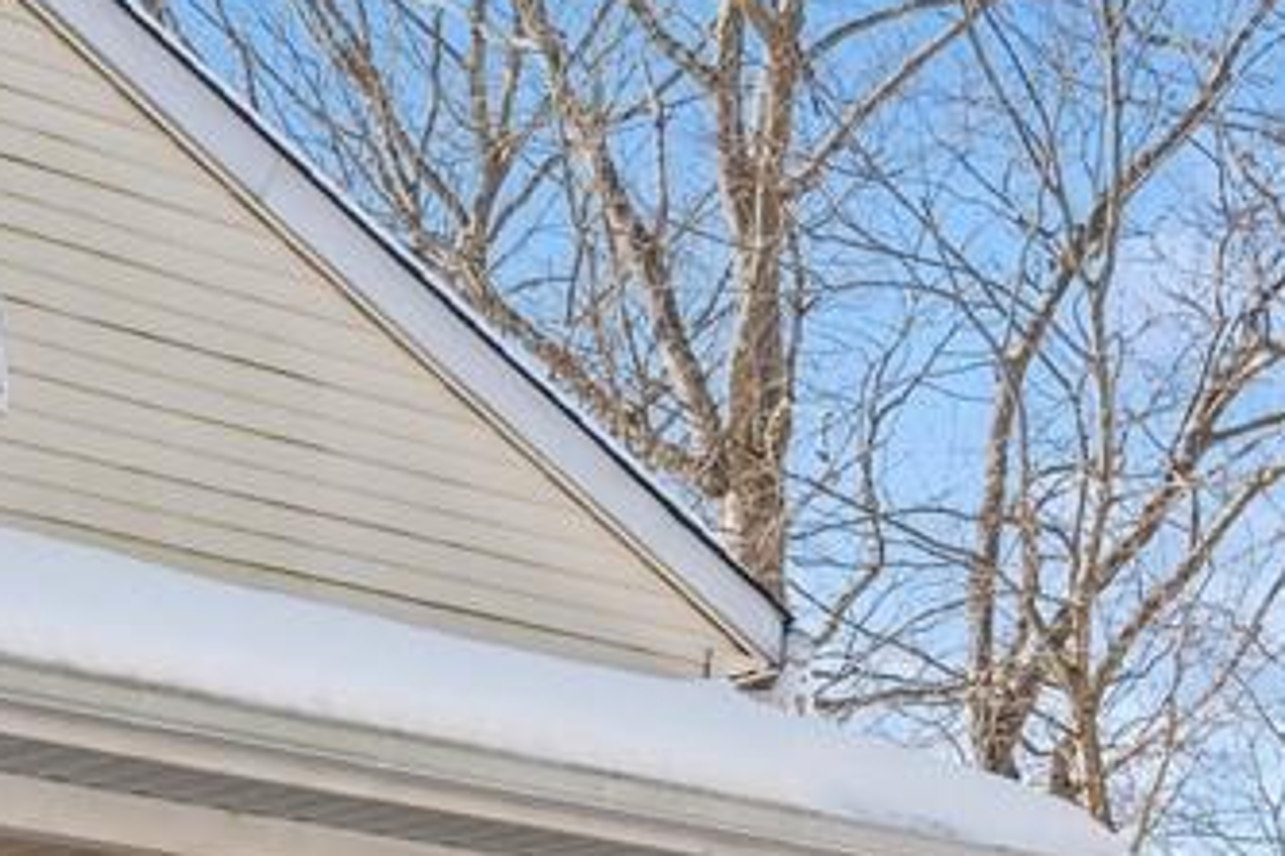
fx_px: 2677
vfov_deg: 17.2
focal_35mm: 75
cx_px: -276
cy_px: 1093
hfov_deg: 24.4
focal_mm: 23
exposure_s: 1/100
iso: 200
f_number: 8
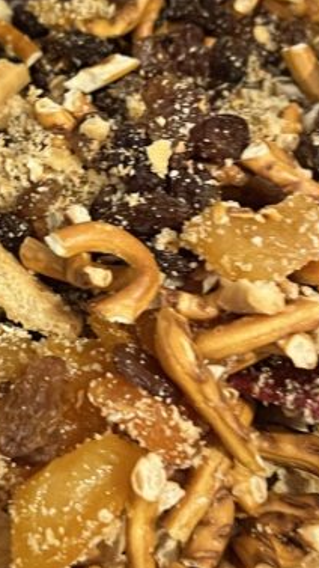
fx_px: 1158
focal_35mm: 77
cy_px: 190
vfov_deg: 27.4
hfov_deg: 15.5
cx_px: 29
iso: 640
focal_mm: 5.1
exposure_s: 1/33
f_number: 1.6
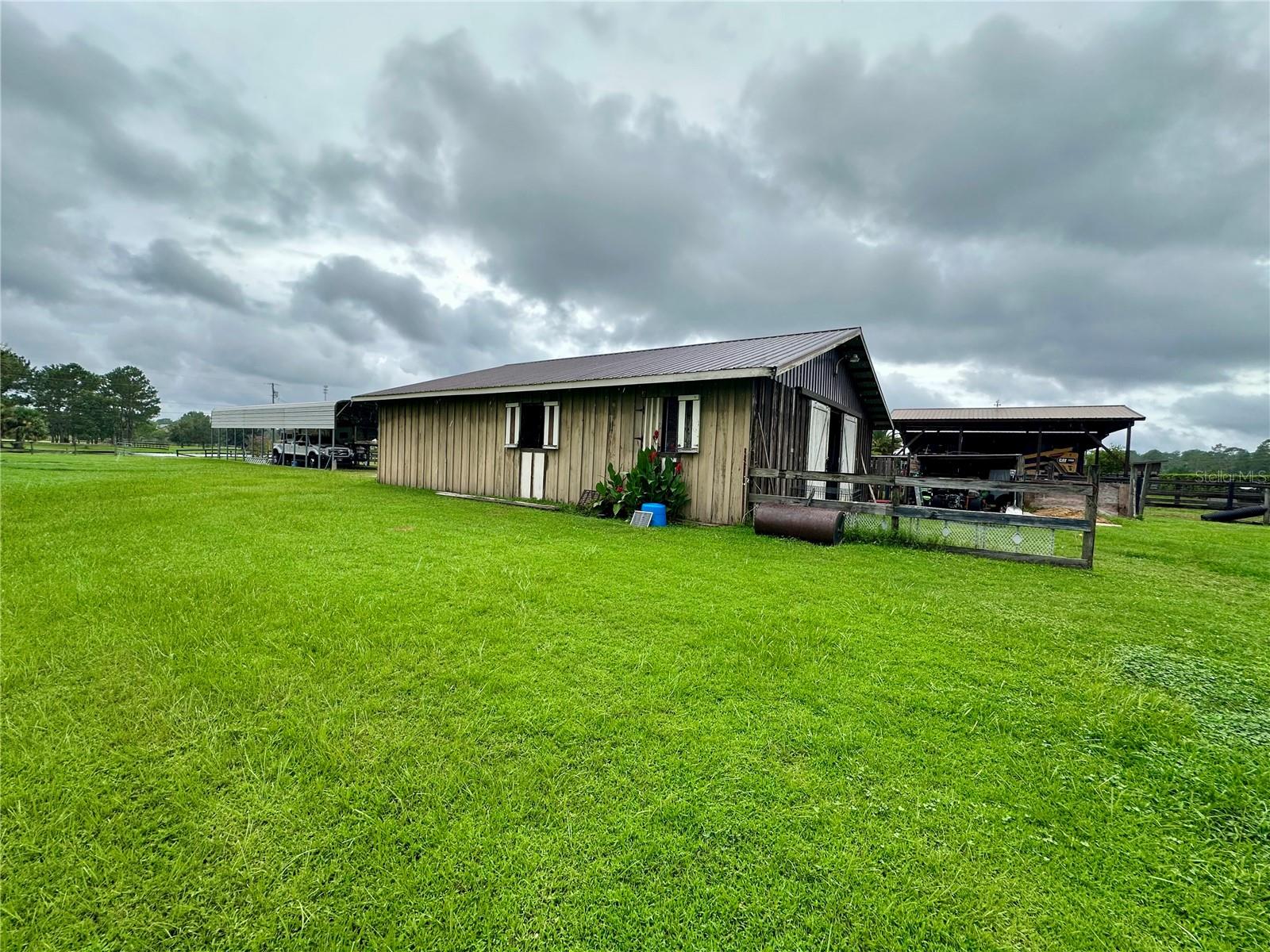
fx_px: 514
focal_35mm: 14
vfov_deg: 85.7
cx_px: 635
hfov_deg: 102.1
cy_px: 476
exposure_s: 1/633
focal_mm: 2.22
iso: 40
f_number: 2.2
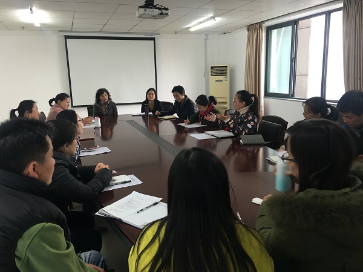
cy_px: 136
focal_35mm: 29
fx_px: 304
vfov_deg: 48.2
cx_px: 182
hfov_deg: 61.7
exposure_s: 1/17
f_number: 2.2
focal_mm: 4.15
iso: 40
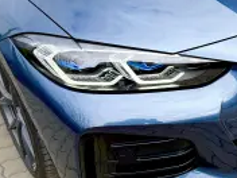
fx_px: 335
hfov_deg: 37.3
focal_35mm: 49
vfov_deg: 29.7
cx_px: 195
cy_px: 80
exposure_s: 1/1361
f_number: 1.78
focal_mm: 6.76
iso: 80
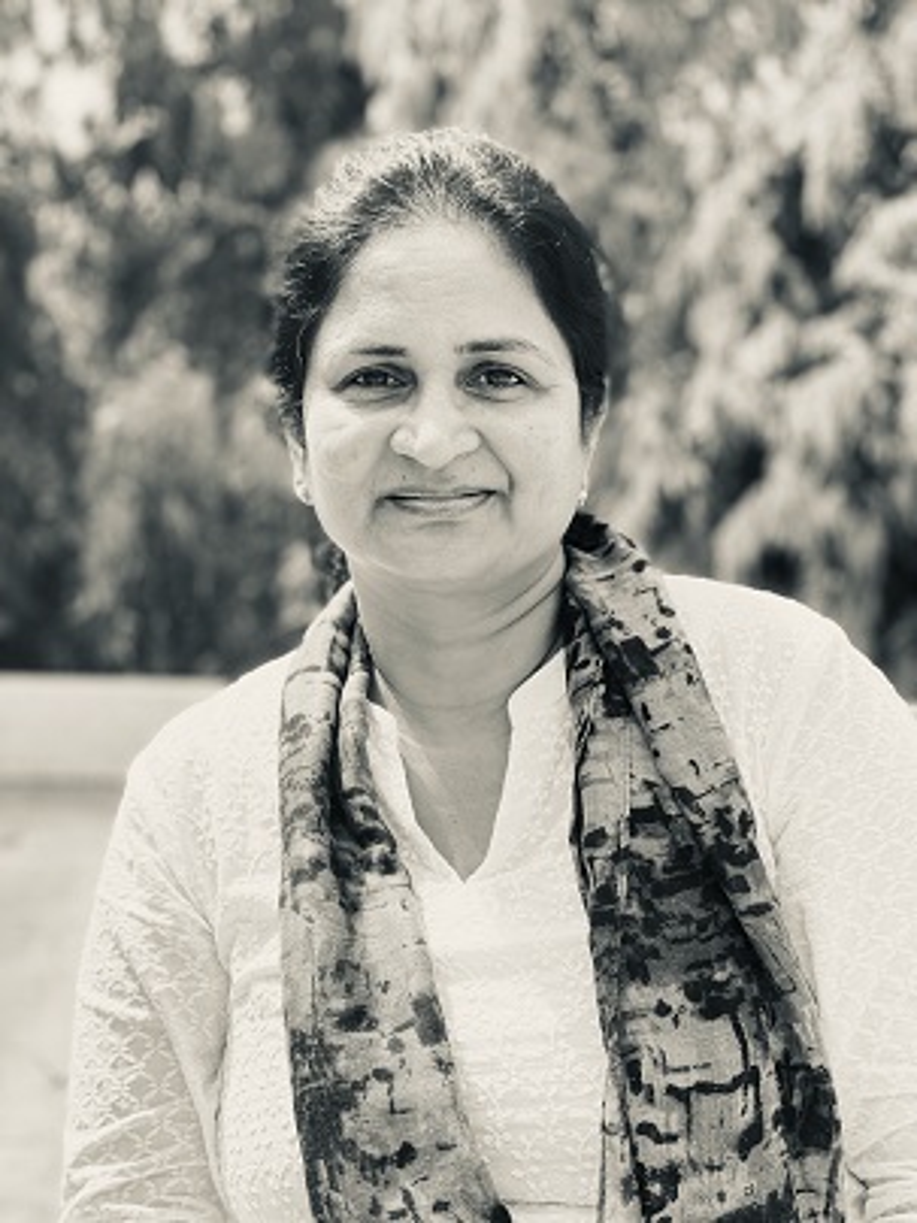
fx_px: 1837
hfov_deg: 28.0
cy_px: 612
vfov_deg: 36.8
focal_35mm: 52
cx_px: 458
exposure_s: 1/390
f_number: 2
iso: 20
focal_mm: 6
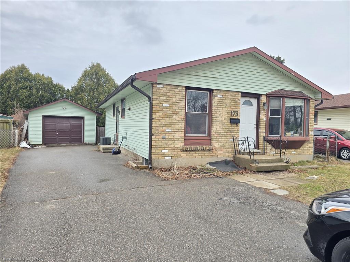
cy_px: 131
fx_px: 233
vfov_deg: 58.9
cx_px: 175
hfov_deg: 73.9
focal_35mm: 23
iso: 12
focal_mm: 6.3
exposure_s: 1/255
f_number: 1.7
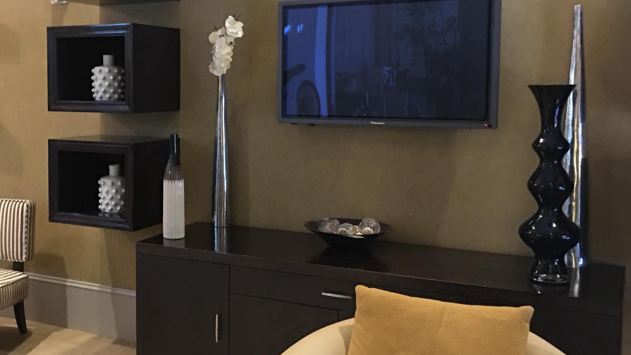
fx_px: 753
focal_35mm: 45
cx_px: 183
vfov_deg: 26.5
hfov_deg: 44.4
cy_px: 140
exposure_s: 1/4
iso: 100
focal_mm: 4.15
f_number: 2.2
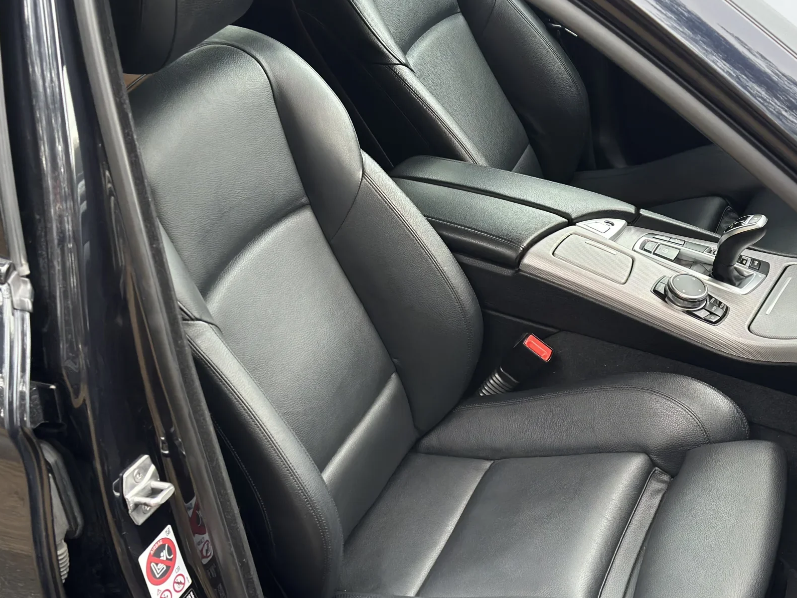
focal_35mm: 58
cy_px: 313
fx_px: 1335
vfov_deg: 25.2
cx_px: 454
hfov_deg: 33.2
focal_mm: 6.86
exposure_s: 1/60
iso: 160
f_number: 1.78
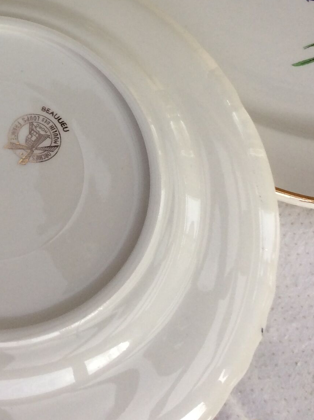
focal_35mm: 72
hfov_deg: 19.6
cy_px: 60
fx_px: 873
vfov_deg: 26.4
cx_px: -17
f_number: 2.4
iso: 32
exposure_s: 1/256
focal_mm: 3.3
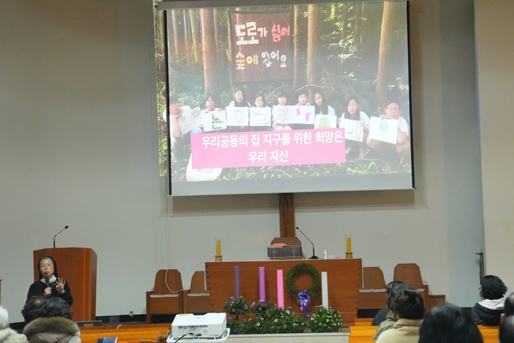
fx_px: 1327
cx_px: 257
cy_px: 172
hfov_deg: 21.9
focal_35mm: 93
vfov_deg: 14.7
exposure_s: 1/80
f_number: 5.6
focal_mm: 62
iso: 8000
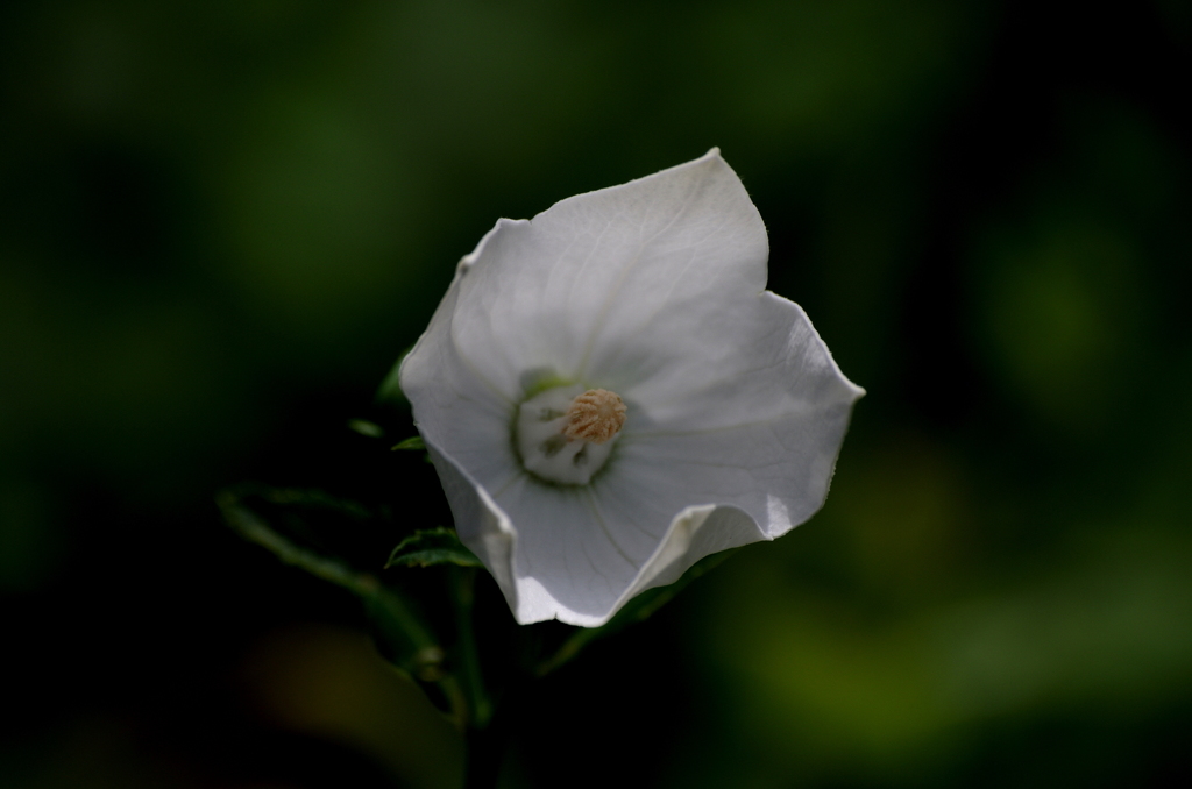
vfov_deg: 3.0
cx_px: 596
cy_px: 394
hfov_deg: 4.6
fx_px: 14868
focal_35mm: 450
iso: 100
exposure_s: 1/500
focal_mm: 300
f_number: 6.3
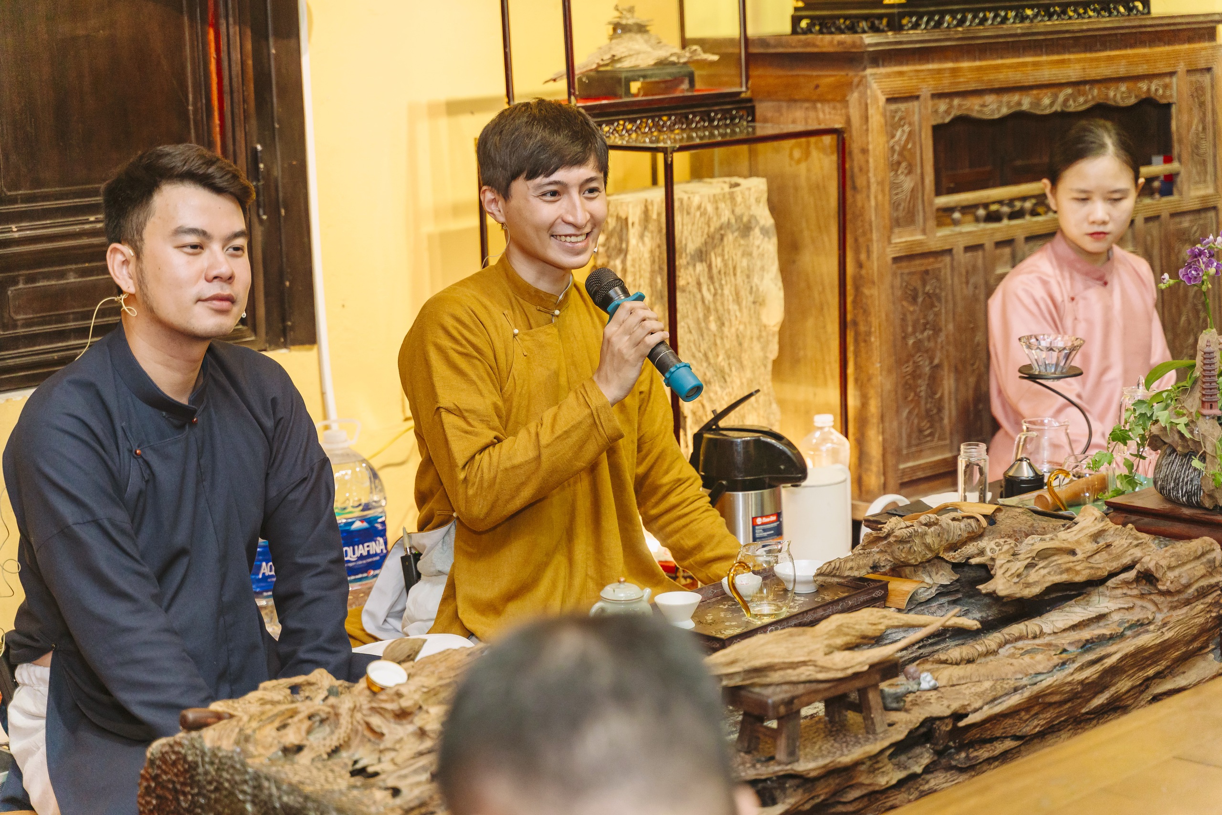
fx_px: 2546
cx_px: 611
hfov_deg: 27.0
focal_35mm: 75
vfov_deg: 18.2
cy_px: 408
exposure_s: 1/125
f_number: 3.5
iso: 2000
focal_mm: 75
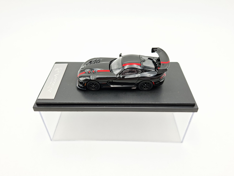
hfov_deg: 73.9
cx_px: 117
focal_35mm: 23
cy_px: 88
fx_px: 155
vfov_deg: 58.9
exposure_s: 1/142
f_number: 1.8
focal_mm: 5.54
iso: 50
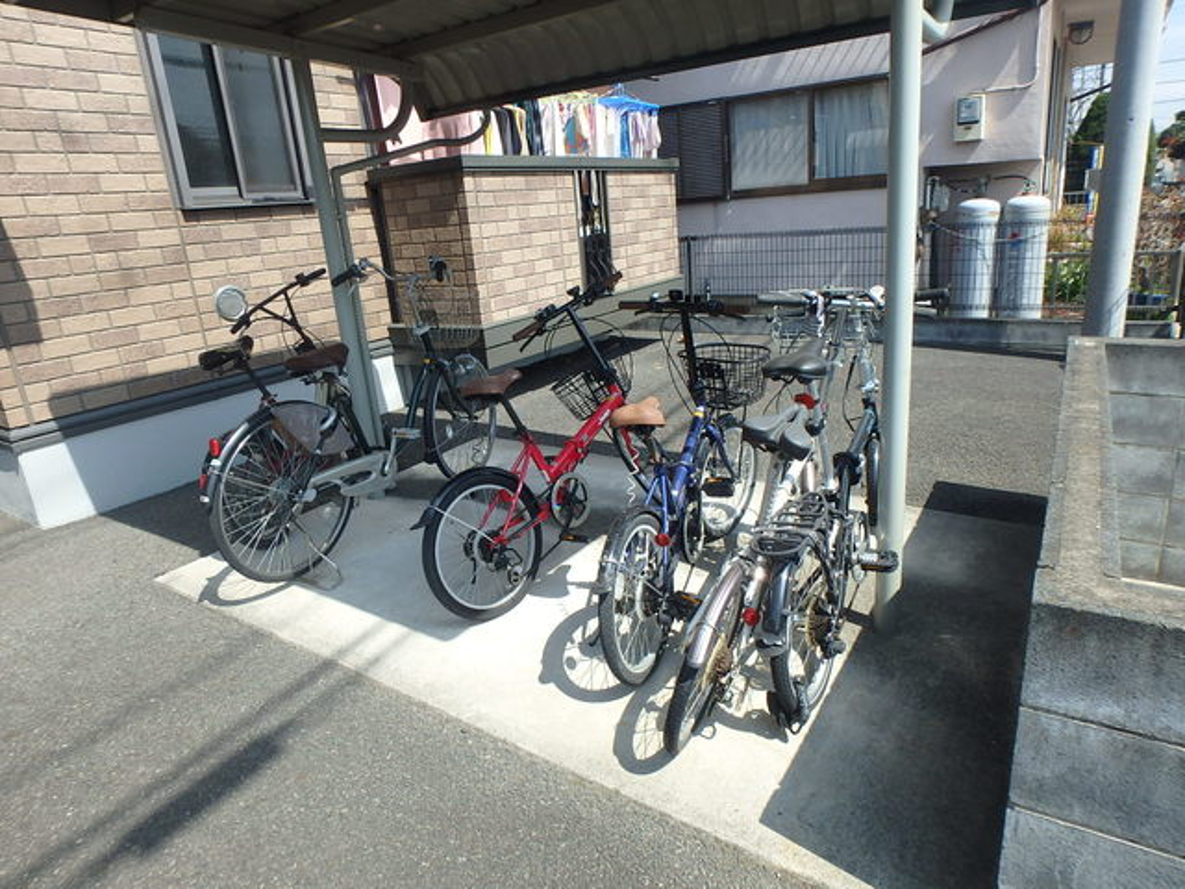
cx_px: 592
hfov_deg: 79.0
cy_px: 444
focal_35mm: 21
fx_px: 719
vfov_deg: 63.4
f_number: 3.5
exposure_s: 1/800
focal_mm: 3.7
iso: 125
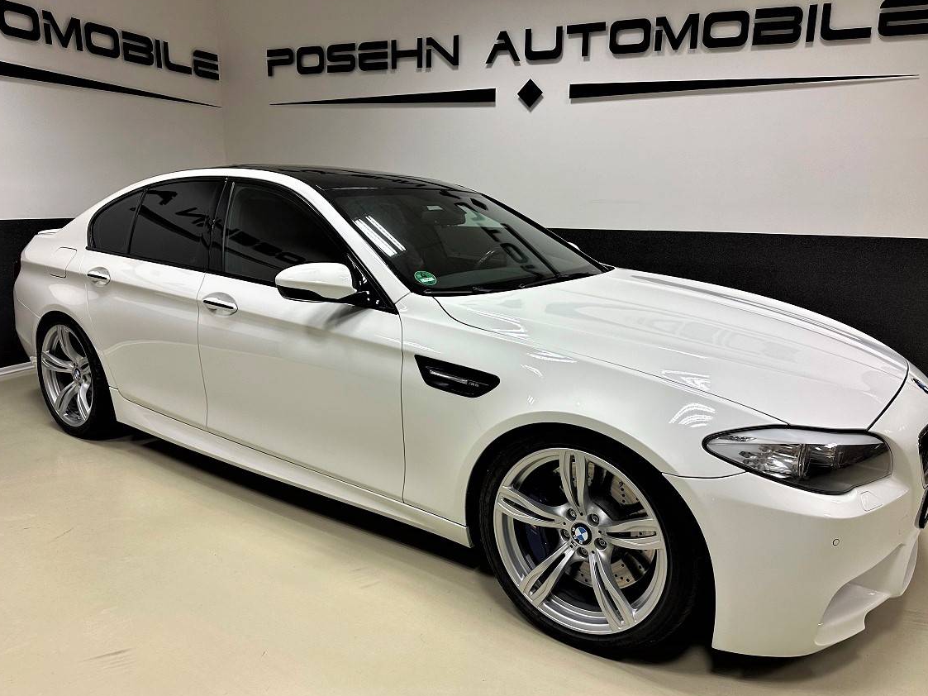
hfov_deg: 69.4
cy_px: 349
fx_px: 670
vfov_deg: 54.9
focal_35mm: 25
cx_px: 474
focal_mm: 6.86
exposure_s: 1/100
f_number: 1.78
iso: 125
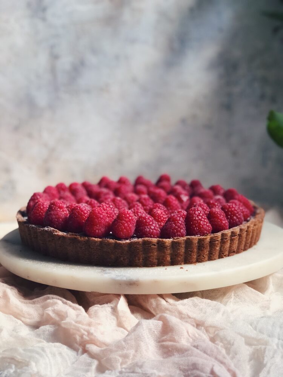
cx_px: 142
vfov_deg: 33.8
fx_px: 621
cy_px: 188
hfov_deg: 25.7
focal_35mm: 57
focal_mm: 6.6
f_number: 2.8
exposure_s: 1/30
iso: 100
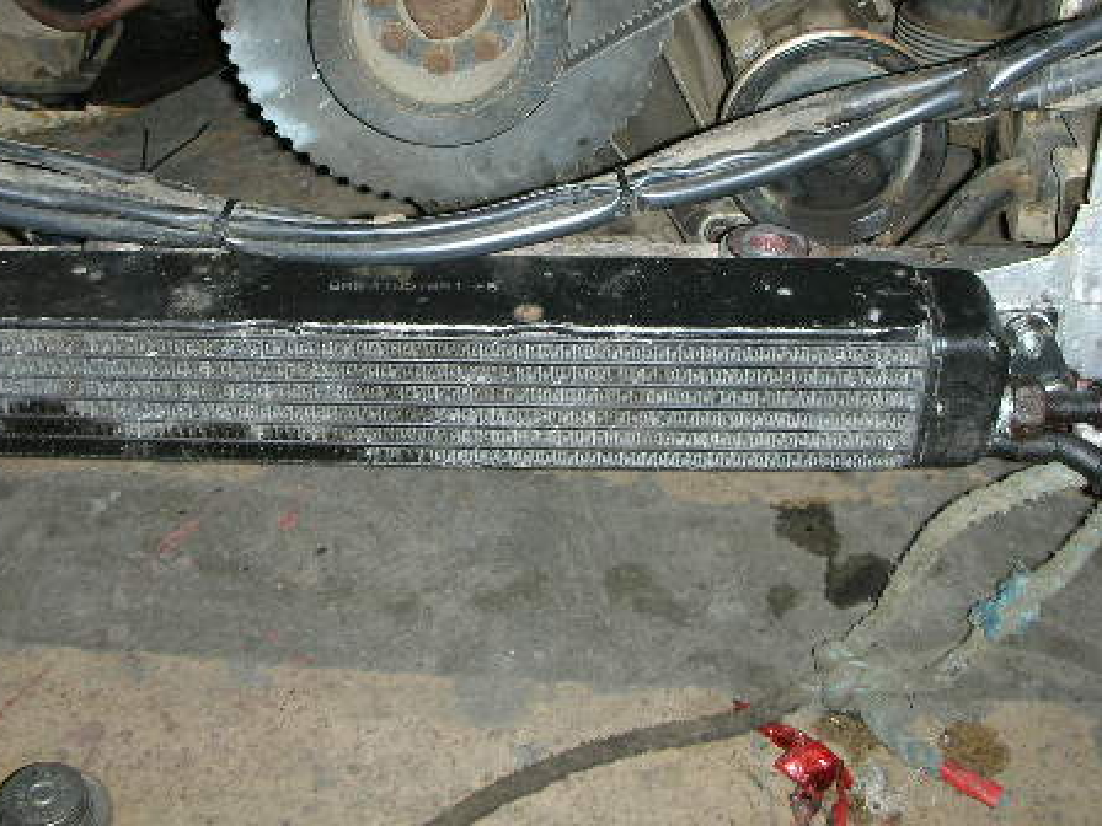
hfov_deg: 38.1
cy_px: 256
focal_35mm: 50
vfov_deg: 28.9
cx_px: 475
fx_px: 1592
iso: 72
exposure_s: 1/60.1
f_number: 3
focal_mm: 5.8
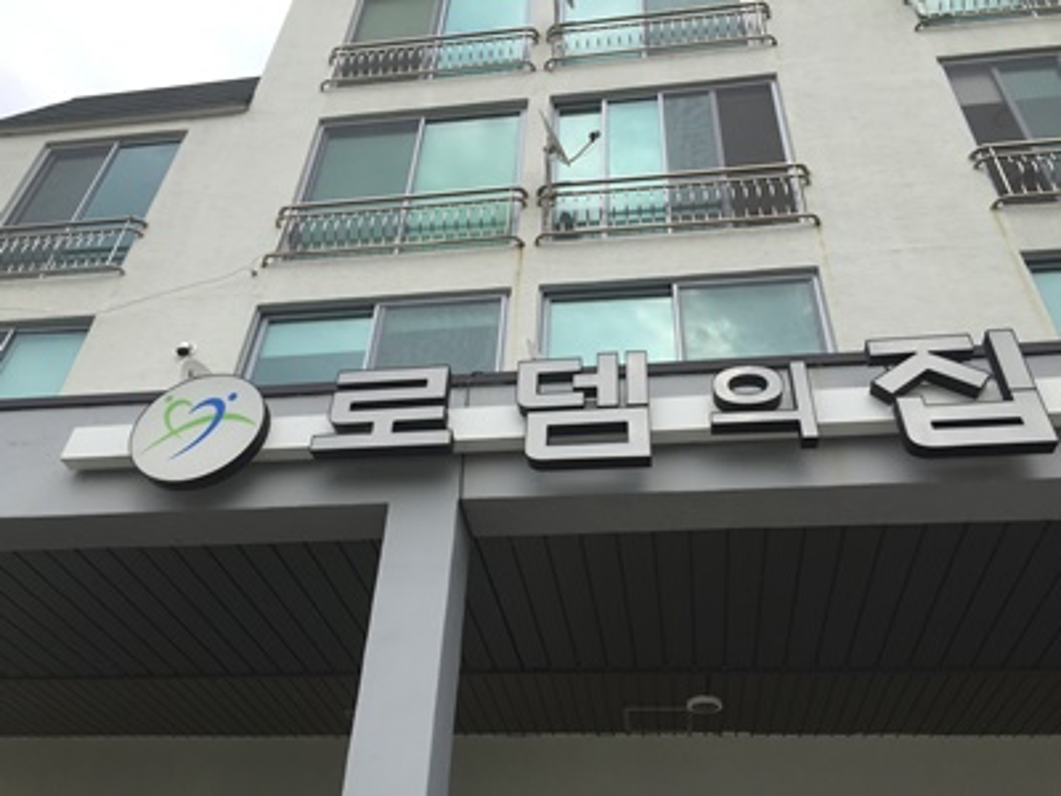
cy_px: 398
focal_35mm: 29
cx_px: 530
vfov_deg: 48.2
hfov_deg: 61.7
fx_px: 889
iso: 32
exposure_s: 1/746
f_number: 2.2
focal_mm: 4.15
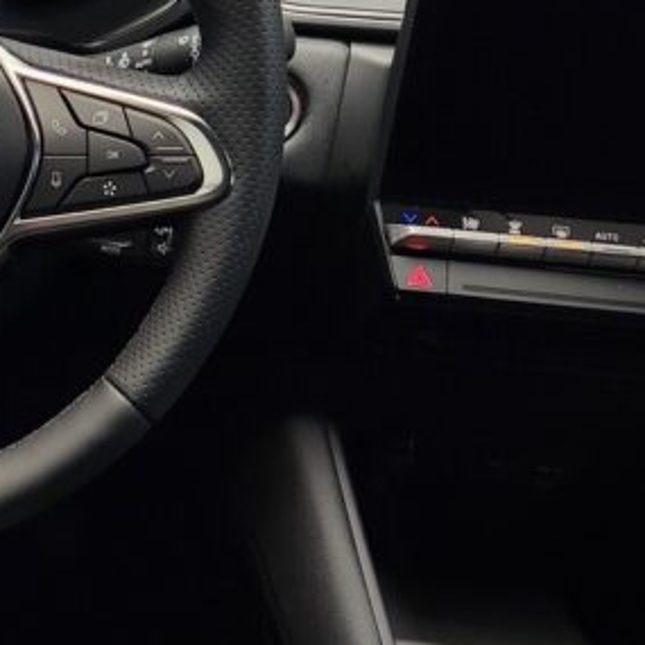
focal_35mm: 73
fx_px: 1539
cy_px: 412
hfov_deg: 22.5
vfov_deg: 23.6
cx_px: -34
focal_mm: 5.4
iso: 250
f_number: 1.8
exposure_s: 1/100
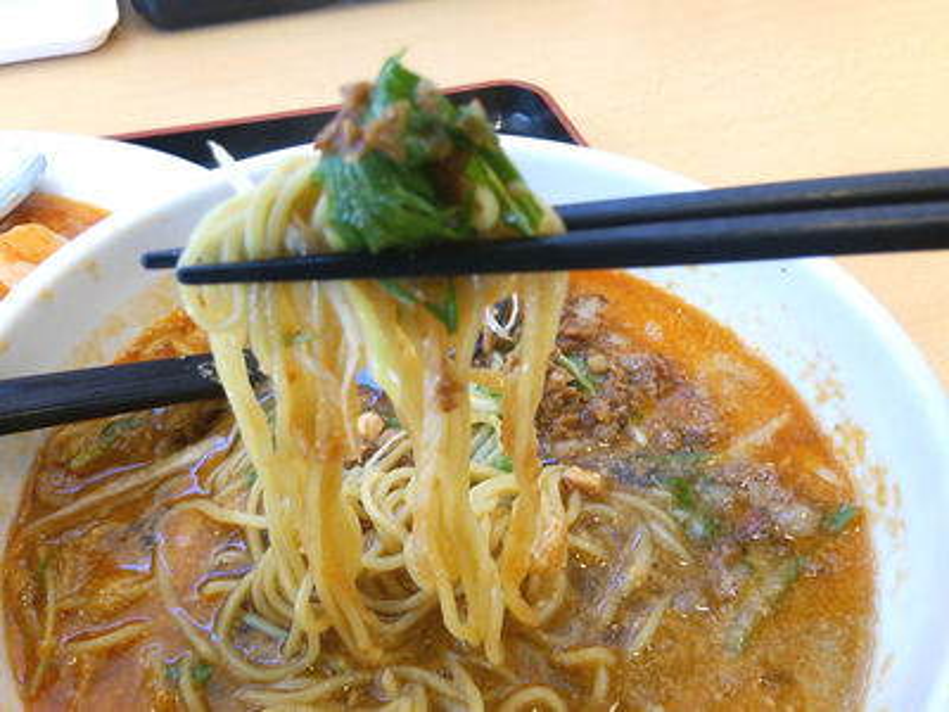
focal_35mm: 30
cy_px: 356
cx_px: 474
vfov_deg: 46.8
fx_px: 822
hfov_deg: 60.0
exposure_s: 1/59
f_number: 1.94
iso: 64
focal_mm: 4.06
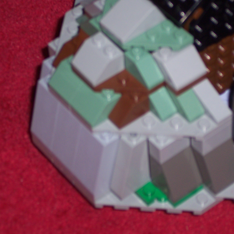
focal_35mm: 154
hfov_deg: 11.3
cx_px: 128
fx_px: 1178
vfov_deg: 11.3
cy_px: 110
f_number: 4.8
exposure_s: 1/90
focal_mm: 24
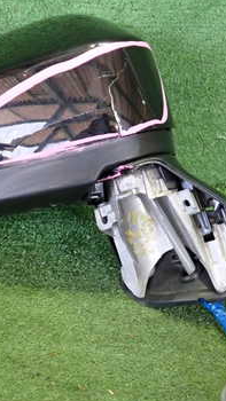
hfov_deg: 21.4
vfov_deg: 37.2
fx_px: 596
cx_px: 81
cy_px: 189
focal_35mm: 56
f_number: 2.3
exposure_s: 1/30
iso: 500
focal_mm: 5.4
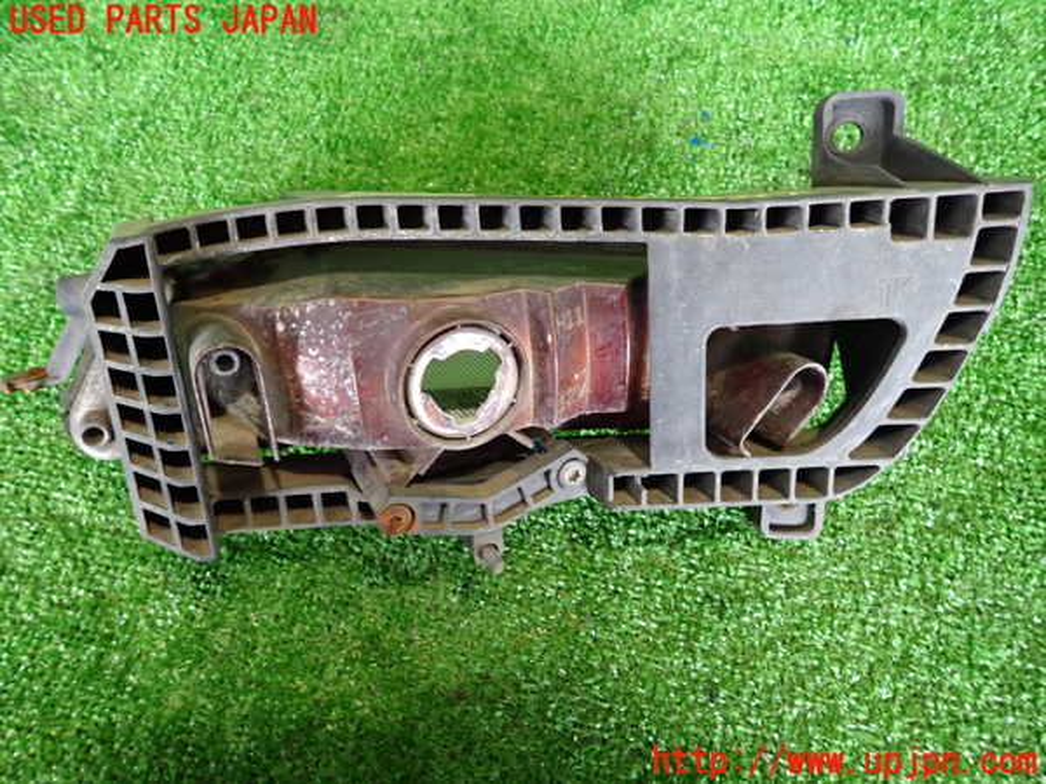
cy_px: 392
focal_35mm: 25
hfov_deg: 69.4
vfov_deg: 54.9
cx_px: 523
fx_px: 755
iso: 500
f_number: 2
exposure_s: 1/30
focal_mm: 4.5
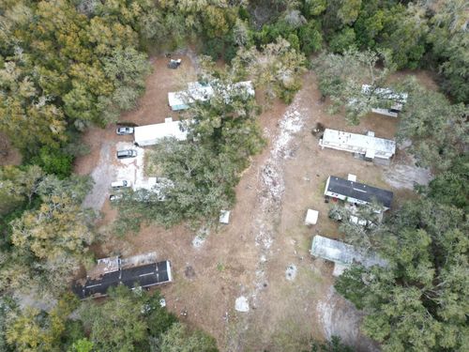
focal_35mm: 24
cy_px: 176
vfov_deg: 56.8
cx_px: 234
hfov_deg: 71.6
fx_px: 325
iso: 110
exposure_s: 1/500
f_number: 1.7
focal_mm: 6.72
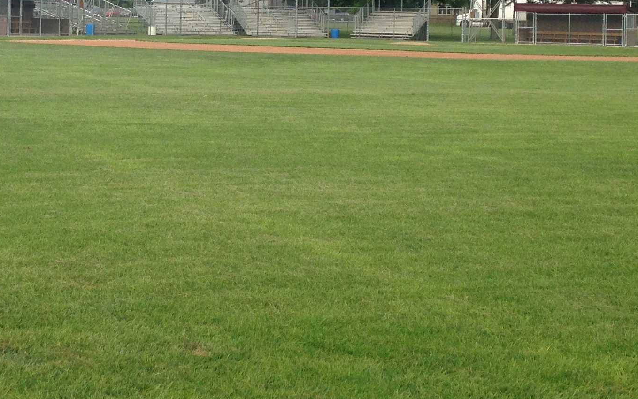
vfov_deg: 15.3
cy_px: 8
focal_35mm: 84
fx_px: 1461
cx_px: 198
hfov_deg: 24.5
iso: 50
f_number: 2.4
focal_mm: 4.12
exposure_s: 1/507
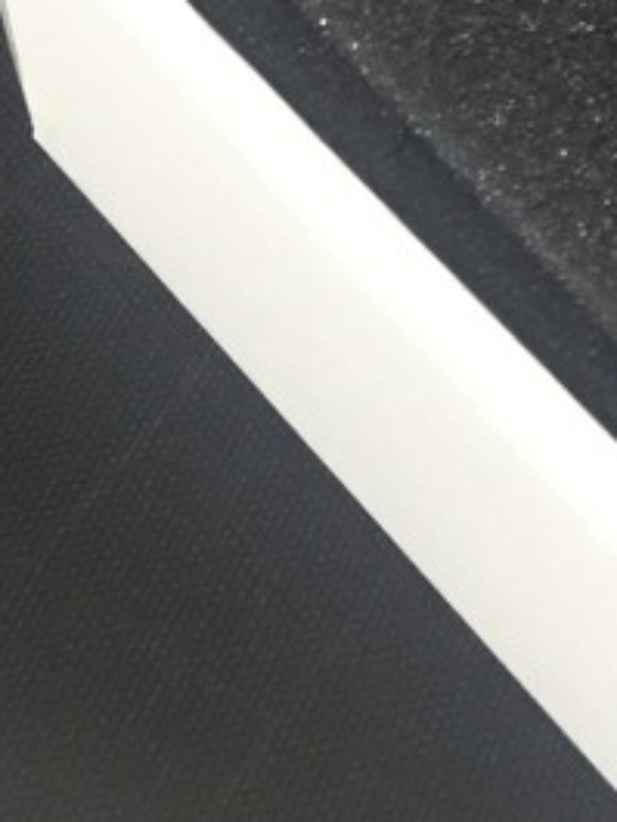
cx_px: 1039
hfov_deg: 13.0
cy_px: -484
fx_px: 2493
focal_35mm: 105
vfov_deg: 16.7
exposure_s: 1/4
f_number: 2.2
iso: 200
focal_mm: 4.15
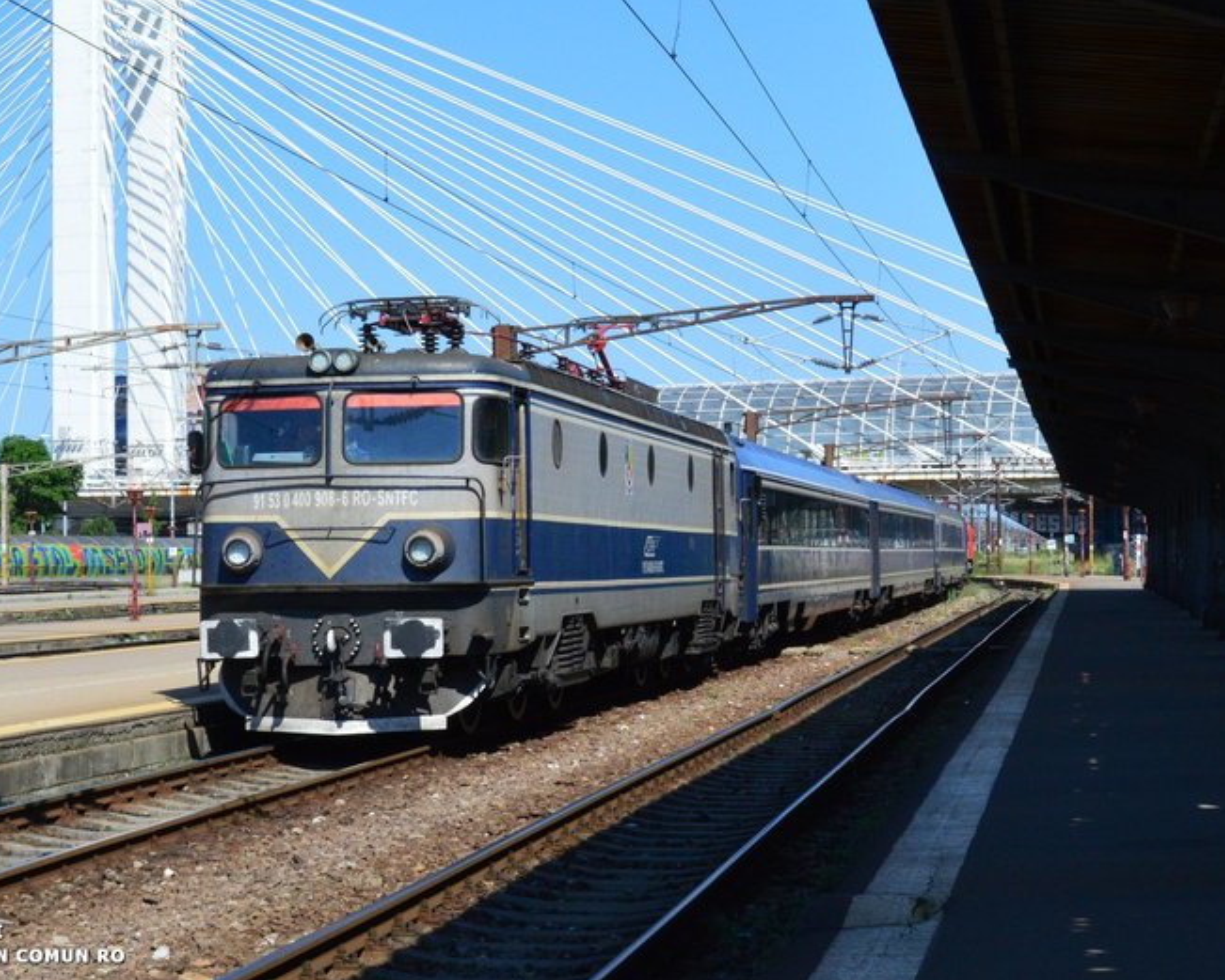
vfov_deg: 32.4
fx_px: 1689
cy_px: 495
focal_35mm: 47
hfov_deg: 39.8
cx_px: 525
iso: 800
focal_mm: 27
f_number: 11
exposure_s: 1/640
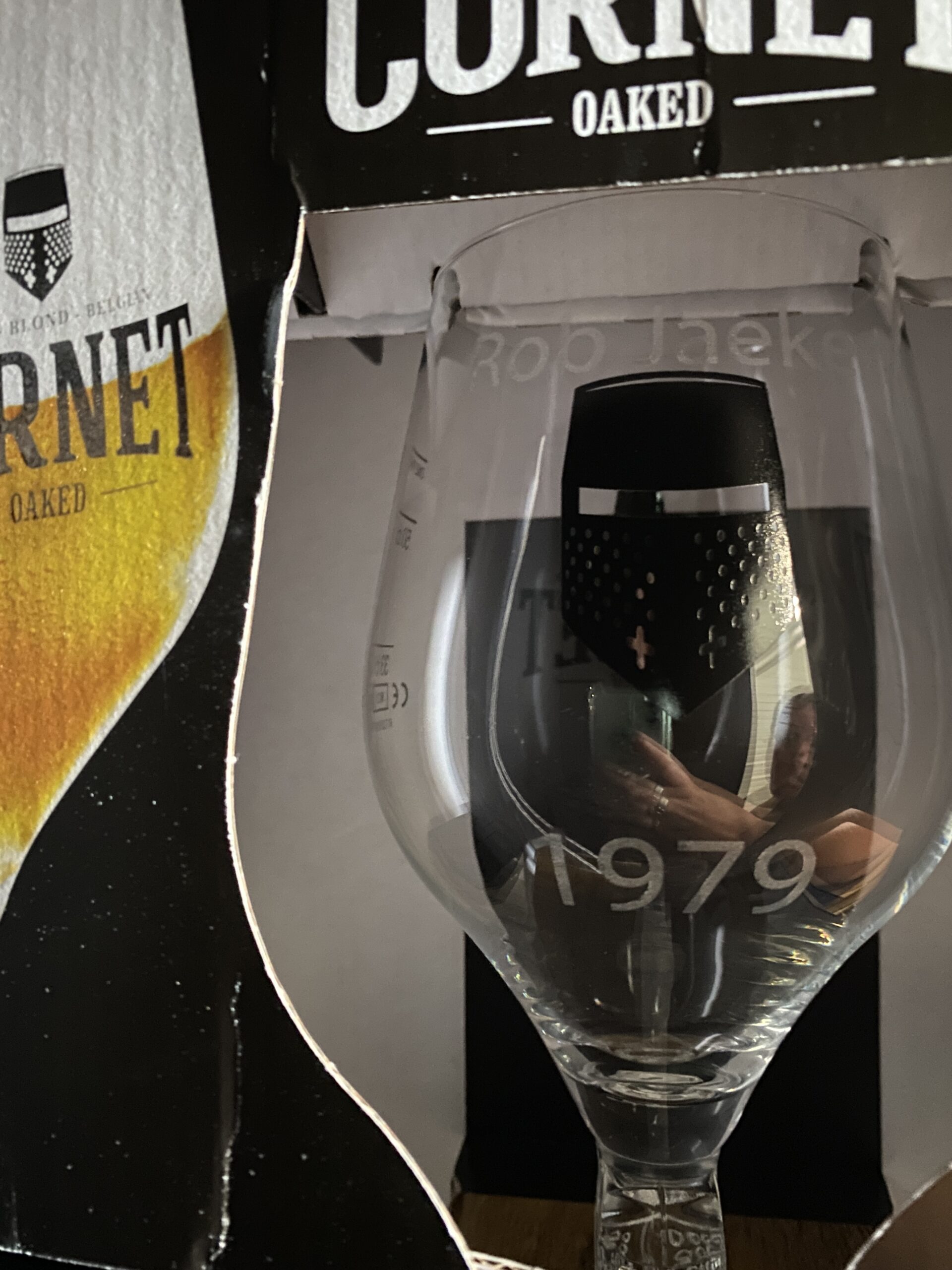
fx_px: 953
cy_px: 635
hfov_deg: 53.1
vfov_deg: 67.3
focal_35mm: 26
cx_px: 476
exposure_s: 1/8
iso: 500
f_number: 1.8
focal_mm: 4.25
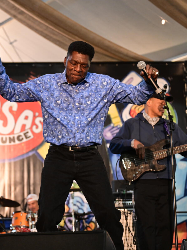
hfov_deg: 17.5
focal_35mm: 84
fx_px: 605
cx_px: 49
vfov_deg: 23.3
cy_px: 125
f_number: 2.8
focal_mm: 58
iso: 1600
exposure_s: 1/125
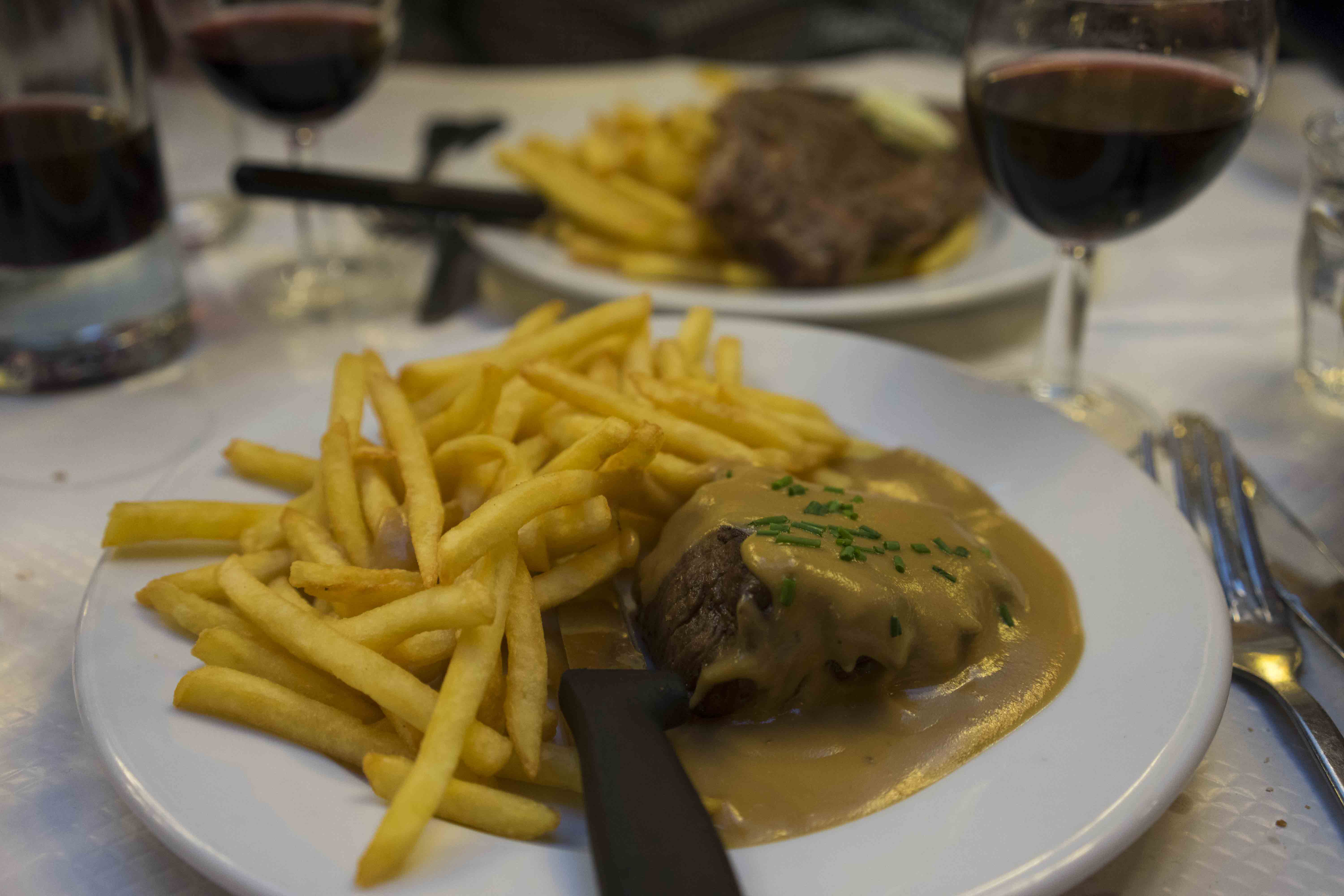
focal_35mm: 35
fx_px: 1307
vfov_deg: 37.9
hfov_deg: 54.4
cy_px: 448
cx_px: 672
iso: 1250
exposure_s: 1/60
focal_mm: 35
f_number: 4
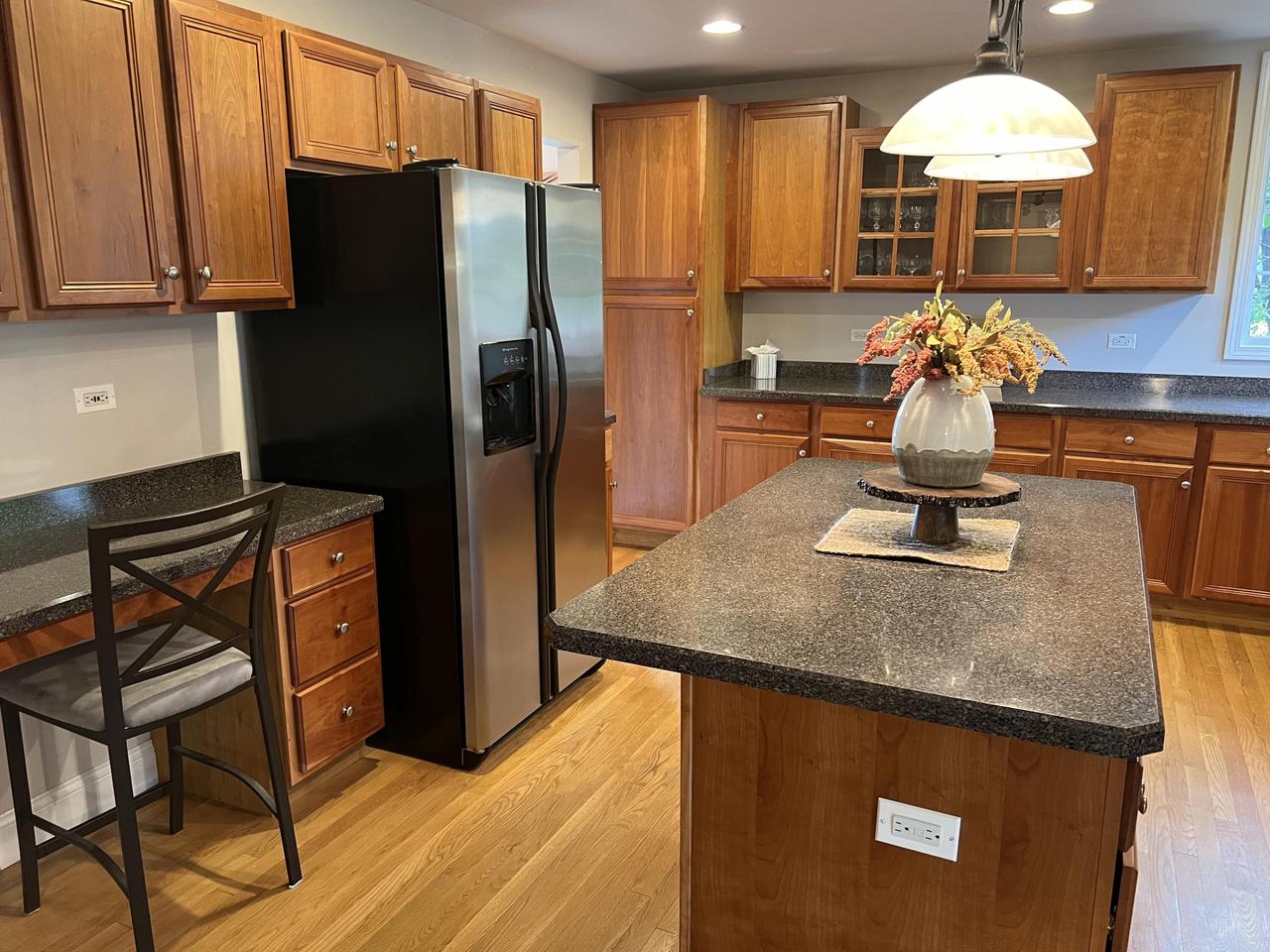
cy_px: 476
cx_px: 635
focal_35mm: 26
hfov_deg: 67.3
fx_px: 954
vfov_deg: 53.1
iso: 400
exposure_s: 1/60
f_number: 1.5
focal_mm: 5.7
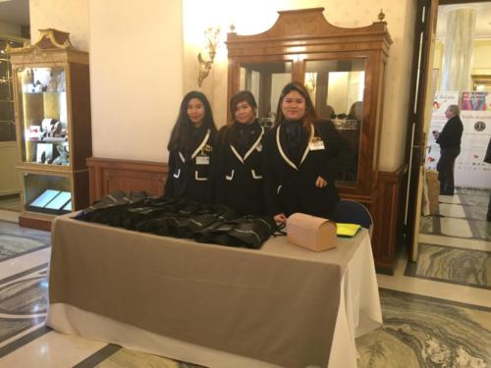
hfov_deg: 61.7
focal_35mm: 29
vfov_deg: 48.2
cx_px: 246
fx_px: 411
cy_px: 184
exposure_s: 1/33
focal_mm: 4.15
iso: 160
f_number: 2.2
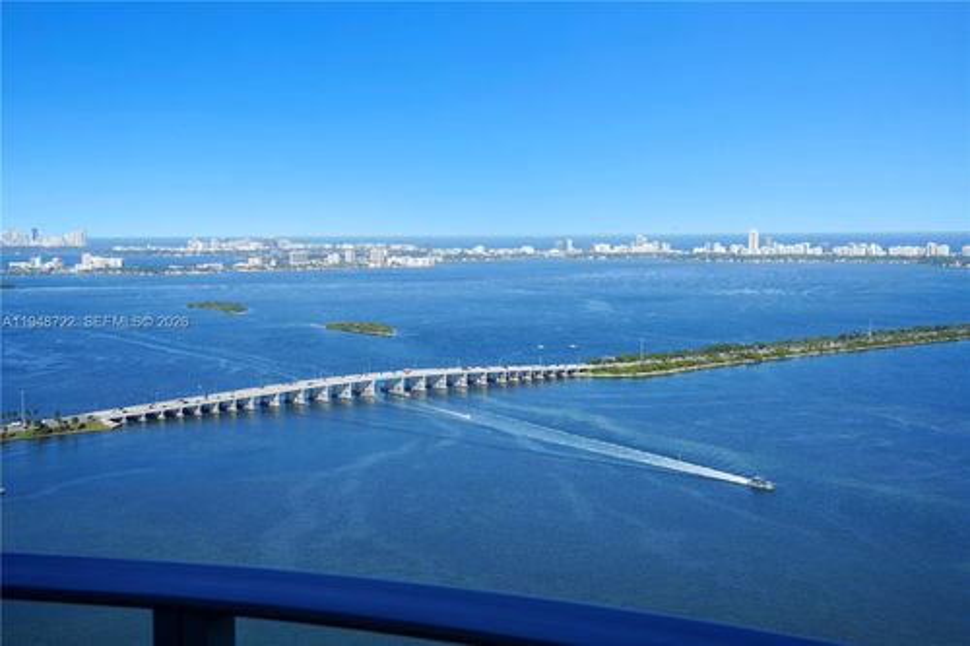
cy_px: 323
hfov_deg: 39.6
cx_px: 485
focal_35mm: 50
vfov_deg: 27.0
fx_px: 1347
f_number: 10
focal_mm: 50
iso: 100
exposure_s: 1/250
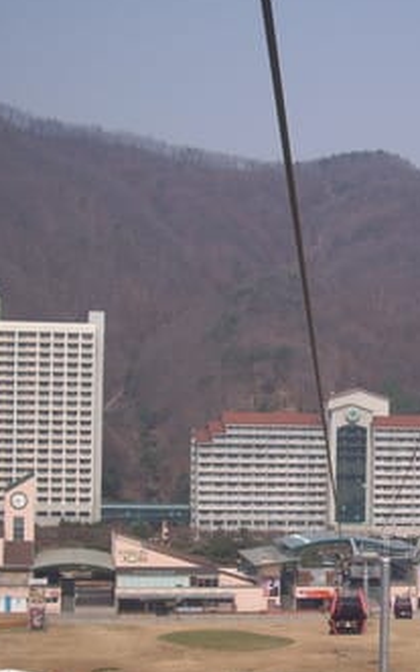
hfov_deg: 16.6
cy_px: 408
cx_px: 335
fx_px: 1428
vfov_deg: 26.4
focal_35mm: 78
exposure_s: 1/500
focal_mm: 7.9
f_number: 2.8
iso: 64
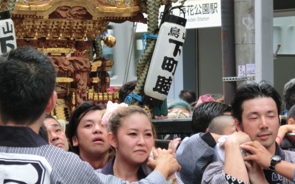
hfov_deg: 9.8
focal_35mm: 214
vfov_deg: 6.1
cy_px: 98
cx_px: 137
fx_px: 1721
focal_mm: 31.9
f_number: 5.7
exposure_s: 1/250
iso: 320
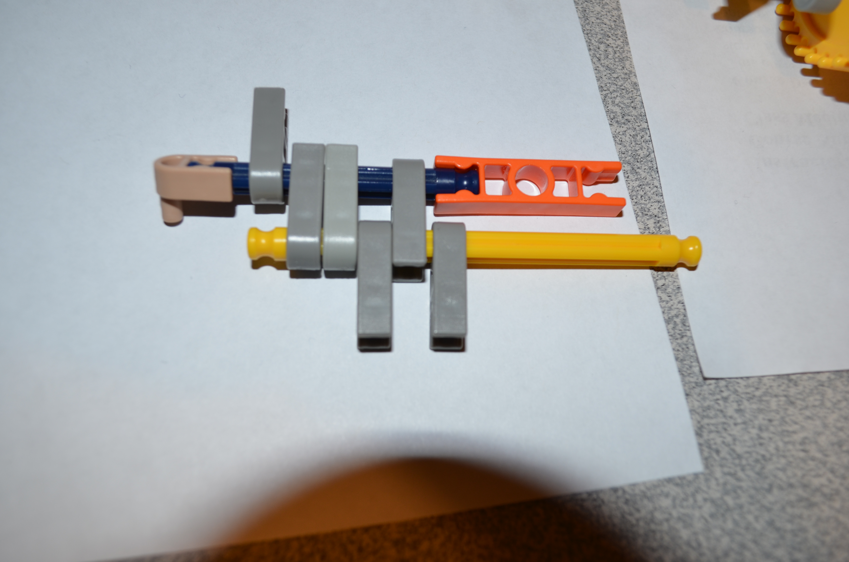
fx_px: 777
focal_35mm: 33
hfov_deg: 57.3
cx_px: 424
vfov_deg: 39.8
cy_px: 281
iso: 200
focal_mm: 22
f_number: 5.6
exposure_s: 1/30
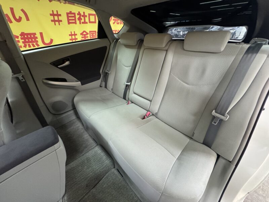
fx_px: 109
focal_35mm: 14
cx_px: 134
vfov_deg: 85.7
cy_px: 101
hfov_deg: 102.1
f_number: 2.2
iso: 640
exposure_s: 1/50
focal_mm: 2.22
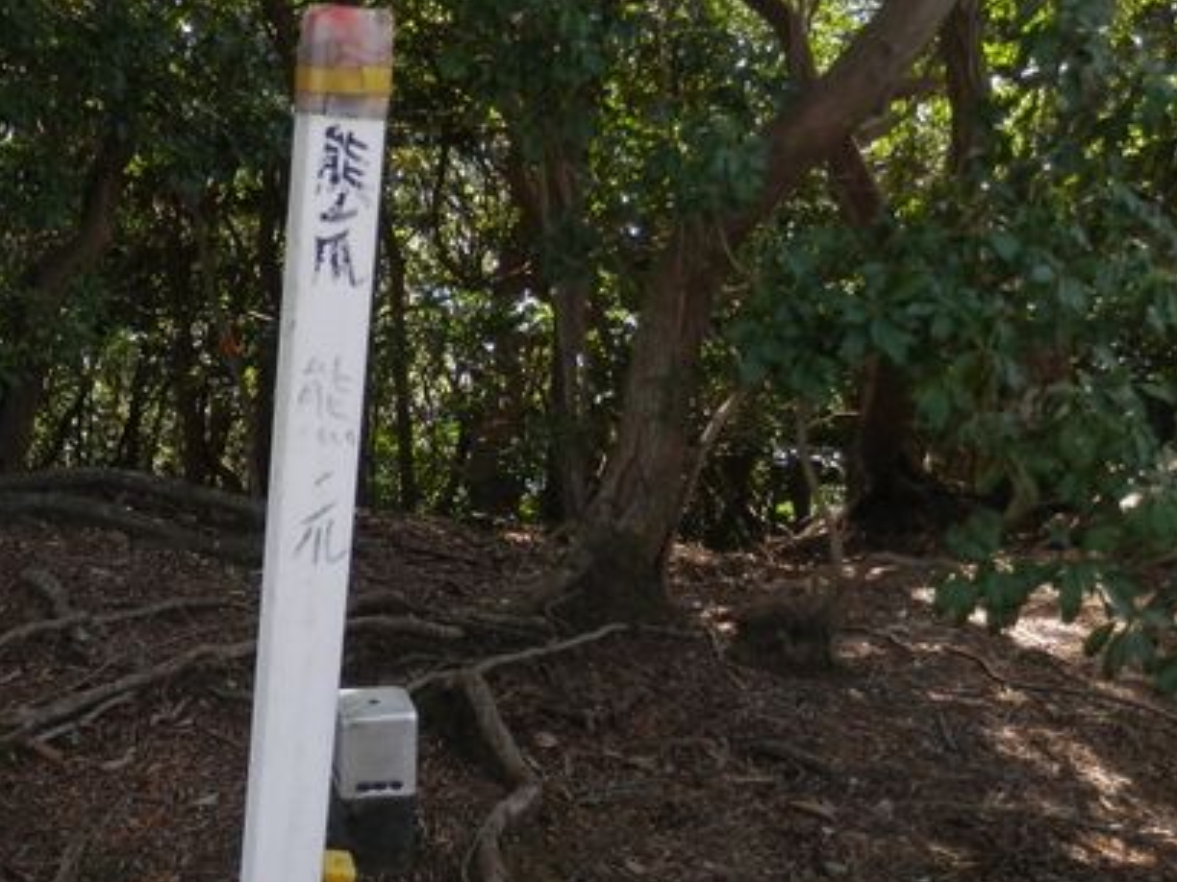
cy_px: 493
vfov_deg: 29.6
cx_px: 312
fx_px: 1666
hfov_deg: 38.0
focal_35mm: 49
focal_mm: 4.5
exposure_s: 1/125
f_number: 3
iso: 80
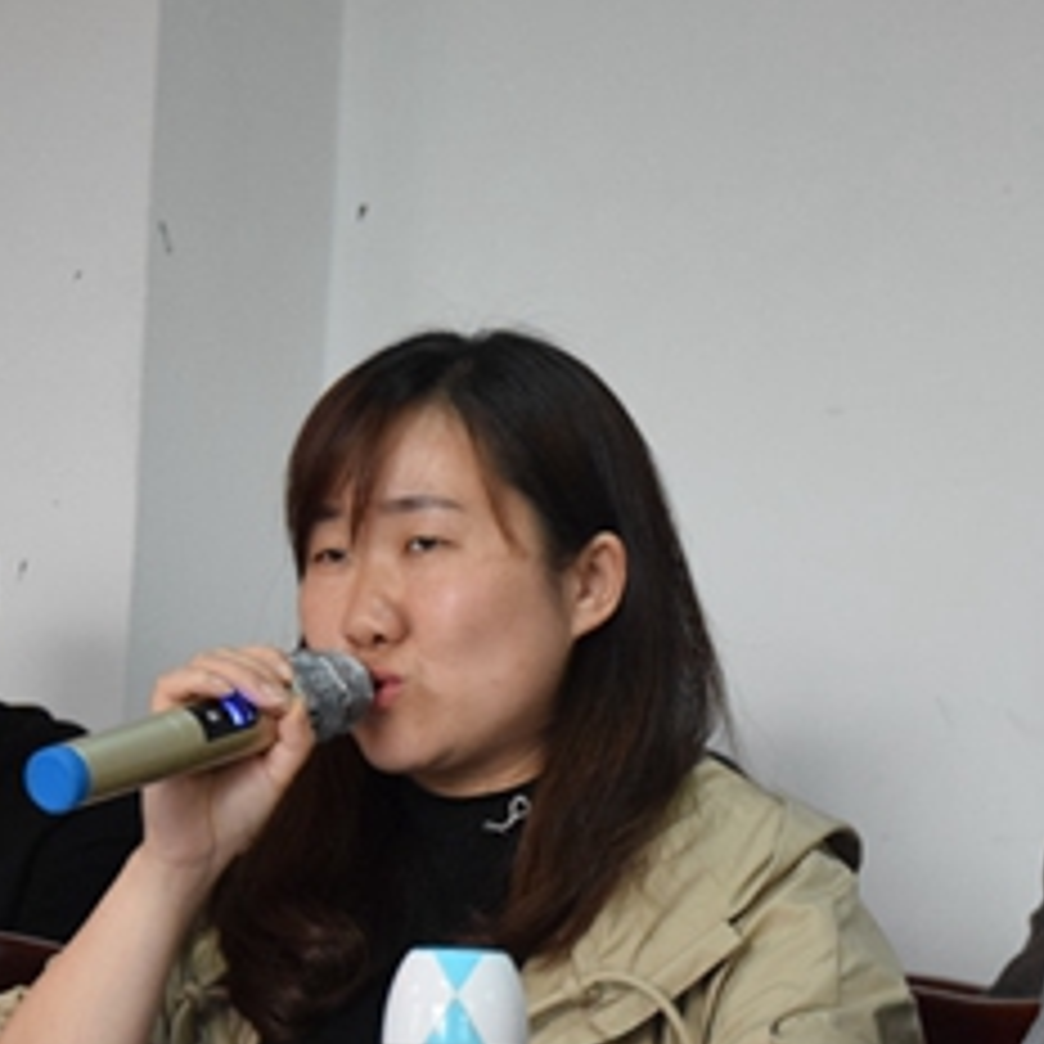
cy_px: 659
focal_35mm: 143
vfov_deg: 12.2
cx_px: 508
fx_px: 4879
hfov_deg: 12.2
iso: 3200
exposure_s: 1/200
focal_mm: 52
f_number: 5
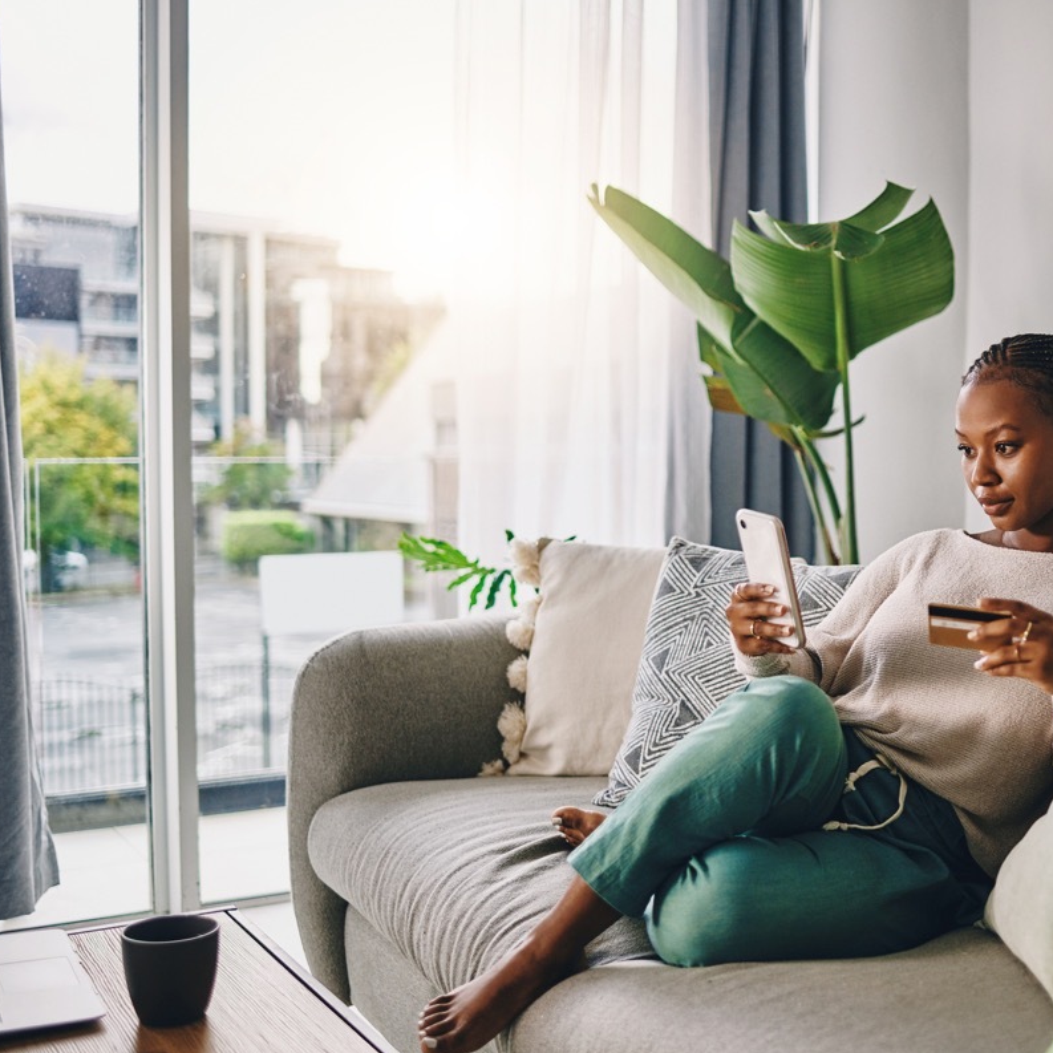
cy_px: 528
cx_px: 737
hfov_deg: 37.0
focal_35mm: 45
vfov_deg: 37.6
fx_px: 1549
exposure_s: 1/400
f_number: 2
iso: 320
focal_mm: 35
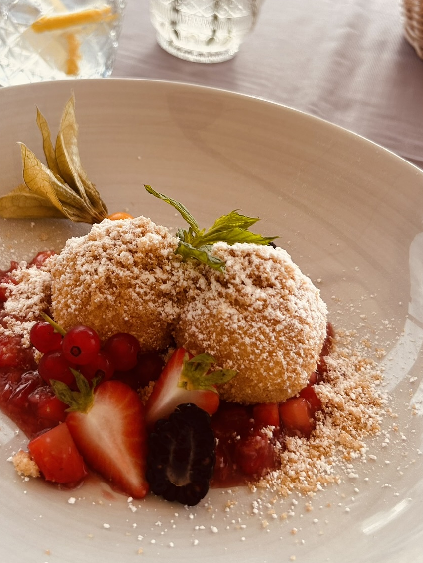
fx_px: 766
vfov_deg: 39.8
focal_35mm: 47
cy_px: 178
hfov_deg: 30.7
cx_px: 153
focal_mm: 5.7
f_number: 1.5
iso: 50
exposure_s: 1/326
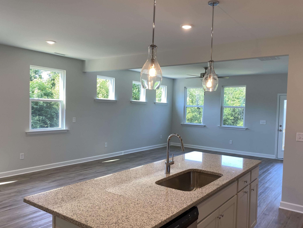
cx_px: 166
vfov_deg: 48.2
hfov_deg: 61.5
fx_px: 254
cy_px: 120
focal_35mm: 29
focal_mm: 4.25
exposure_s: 1/120
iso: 40
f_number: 1.8
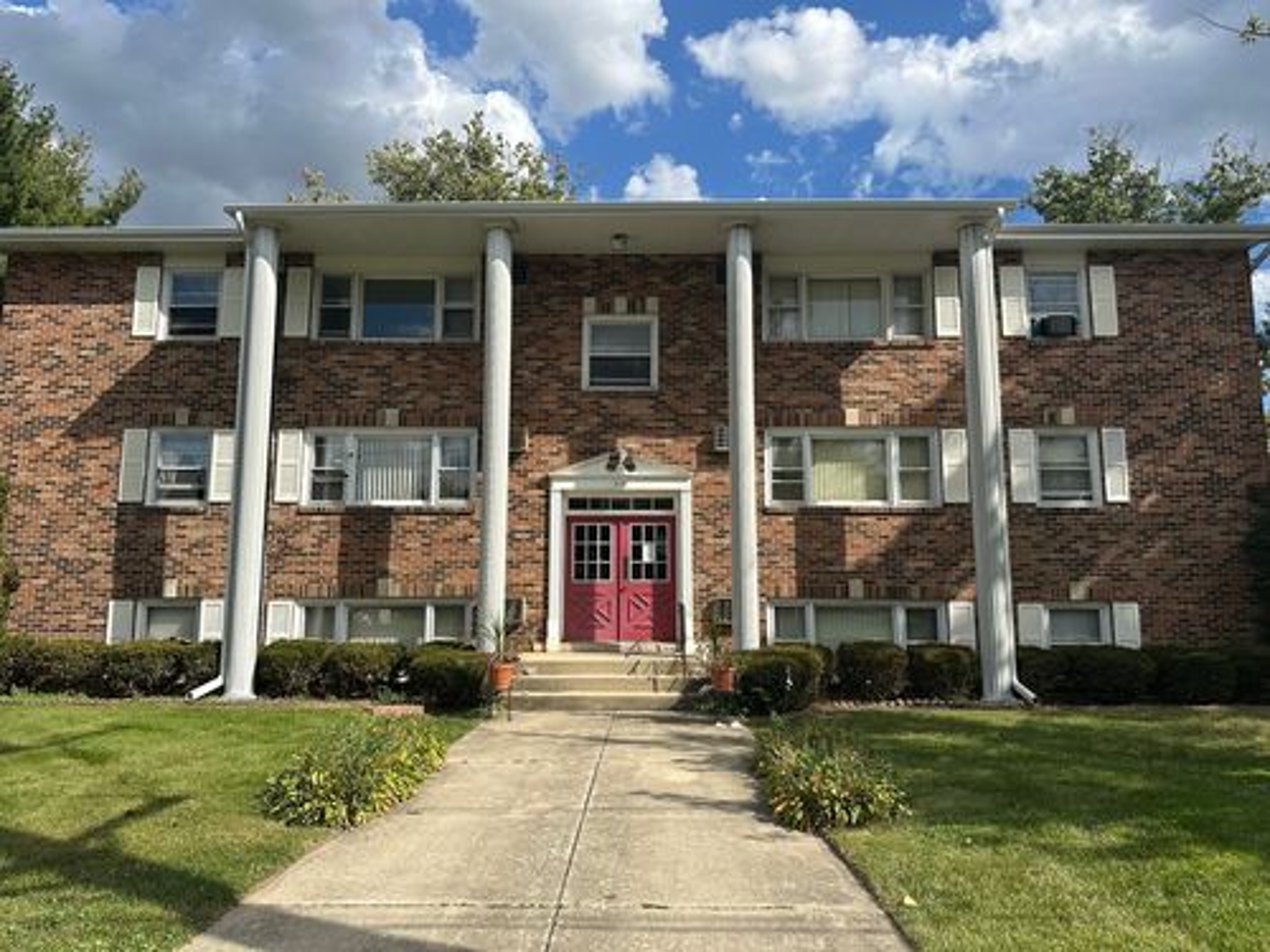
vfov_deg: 56.8
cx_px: 635
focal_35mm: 24
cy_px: 476
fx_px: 881
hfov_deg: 71.6
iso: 80
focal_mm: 6.86
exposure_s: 1/4545
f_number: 1.78
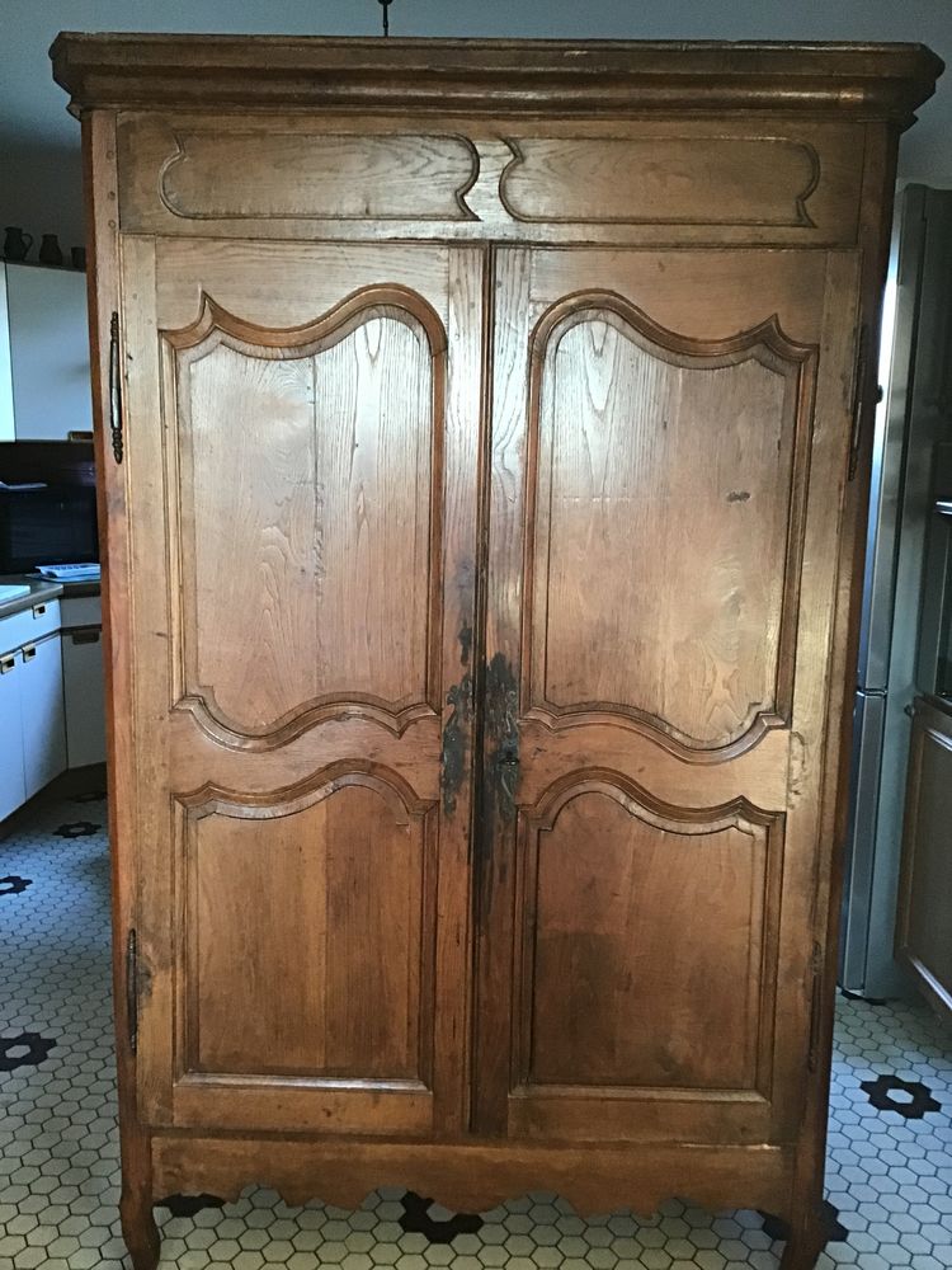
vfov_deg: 58.4
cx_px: 476
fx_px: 1137
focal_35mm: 31
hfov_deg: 45.4
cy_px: 635
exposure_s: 1/33
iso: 250
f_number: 2.4
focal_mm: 3.3
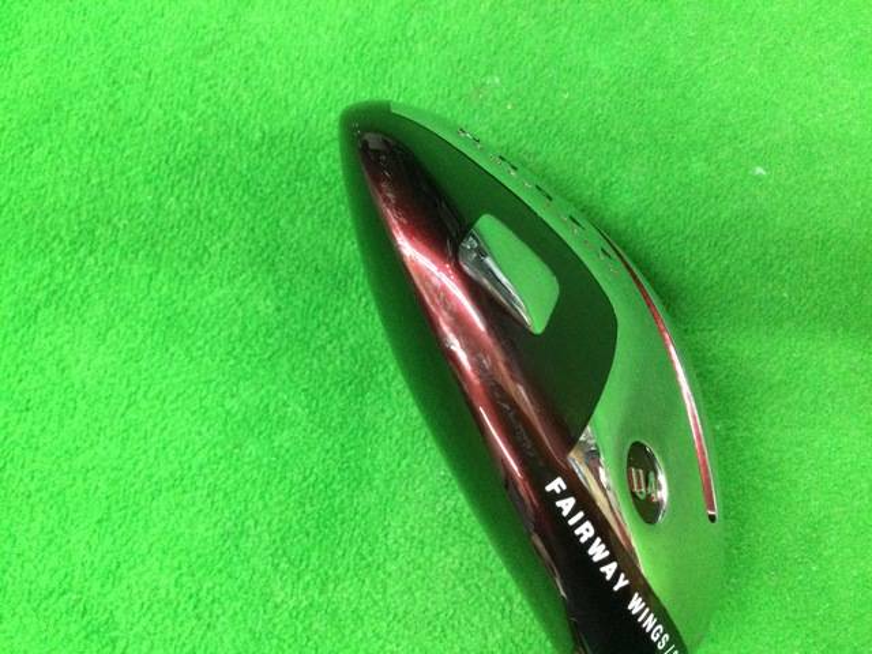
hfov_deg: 58.4
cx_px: 436
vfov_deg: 45.4
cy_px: 327
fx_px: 781
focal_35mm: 31
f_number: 2.4
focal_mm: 3.3
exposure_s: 1/20
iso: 200
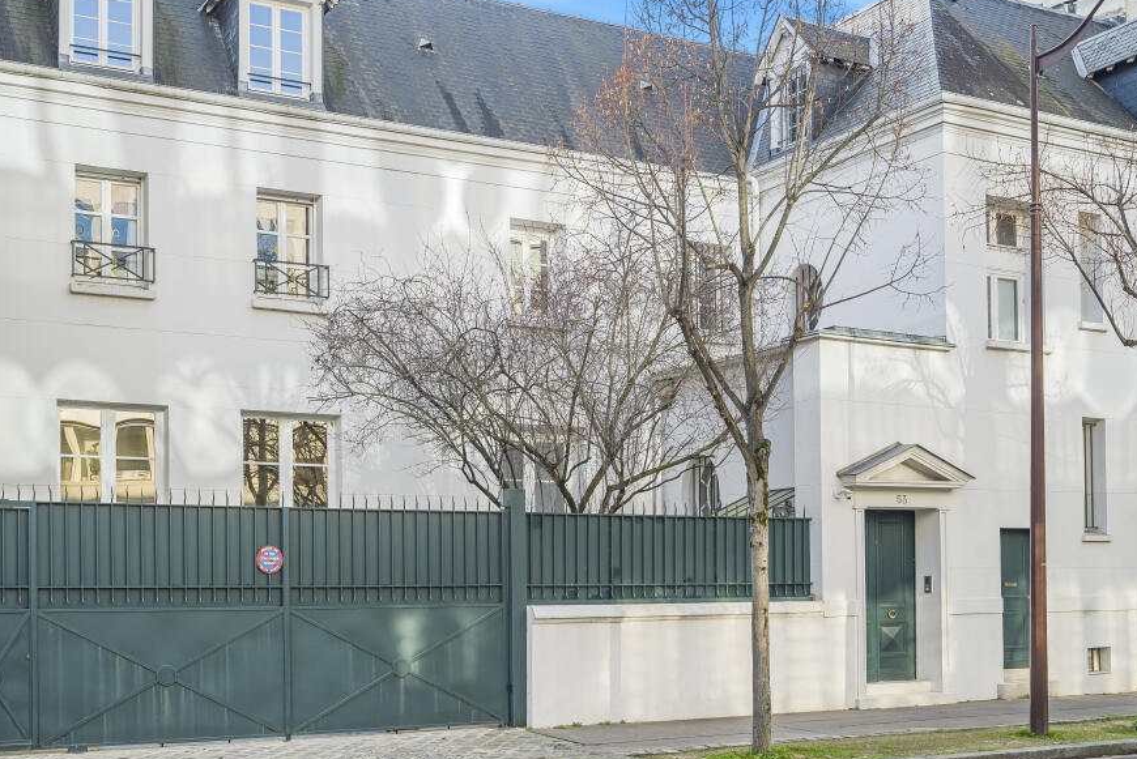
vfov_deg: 33.4
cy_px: 323
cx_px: 538
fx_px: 1264
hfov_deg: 48.4
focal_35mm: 40
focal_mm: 34
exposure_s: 1/15
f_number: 8
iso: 200
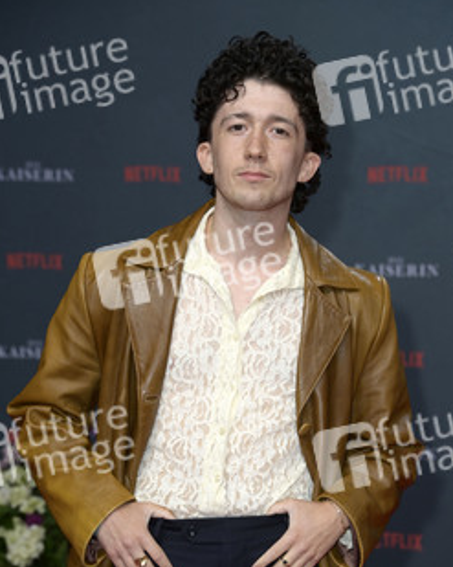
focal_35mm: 148
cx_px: 240
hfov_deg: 10.4
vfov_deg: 13.0
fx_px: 2482
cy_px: 358
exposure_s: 1/250
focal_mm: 122
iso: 400
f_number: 6.3
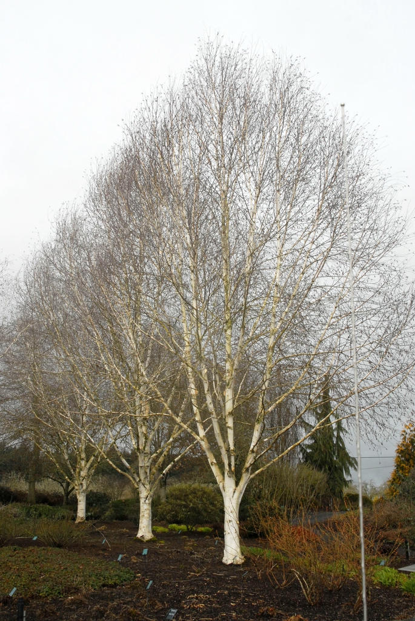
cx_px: 208
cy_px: 310
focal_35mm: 48
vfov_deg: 41.1
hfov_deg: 28.1
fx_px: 828
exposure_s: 1/350
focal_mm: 32
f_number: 10
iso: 400
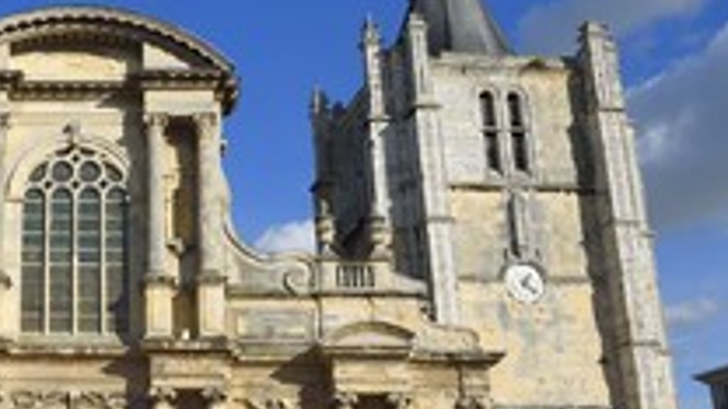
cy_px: 231
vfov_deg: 21.1
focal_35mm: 57
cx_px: 52
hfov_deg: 34.3
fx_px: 1100
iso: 200
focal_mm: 27
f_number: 14
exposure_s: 1/320
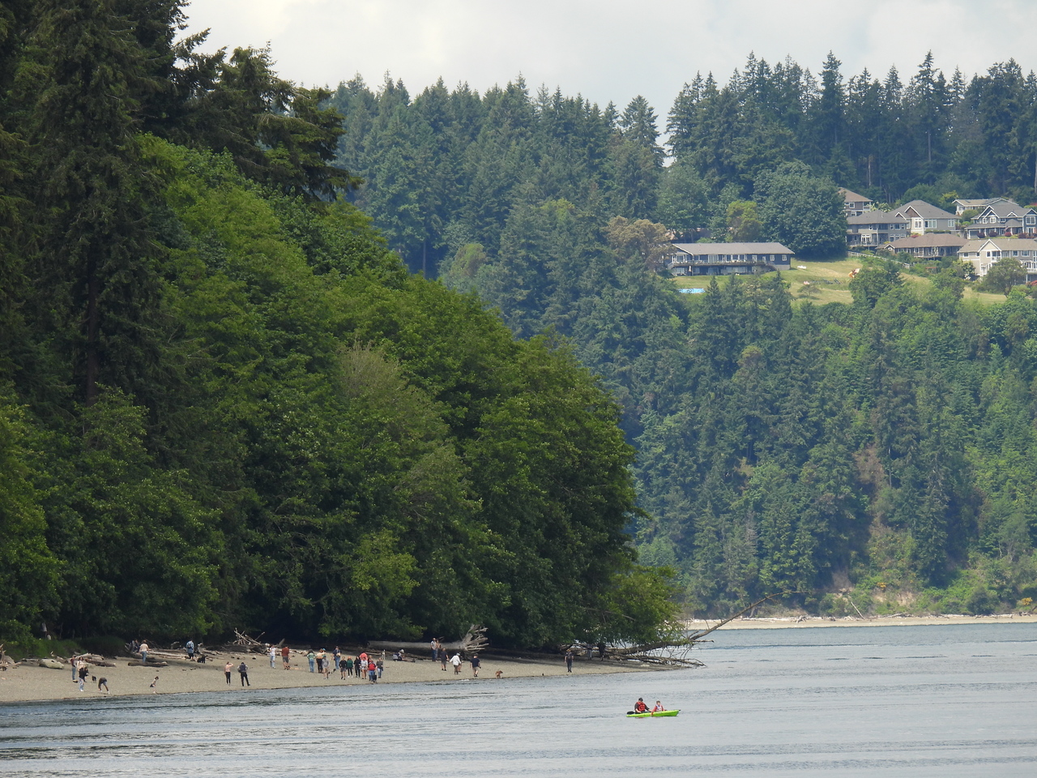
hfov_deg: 3.1
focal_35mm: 650
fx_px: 19472
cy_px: 389
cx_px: 518
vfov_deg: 2.3
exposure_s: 1/500
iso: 100
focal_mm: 116
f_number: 5.6
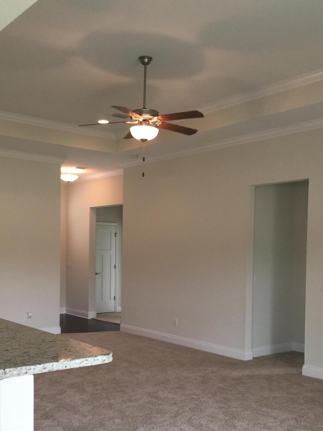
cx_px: 142
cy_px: 271
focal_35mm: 39
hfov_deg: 36.8
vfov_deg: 47.4
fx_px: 485
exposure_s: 1/30
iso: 32
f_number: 2.2
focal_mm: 4.15
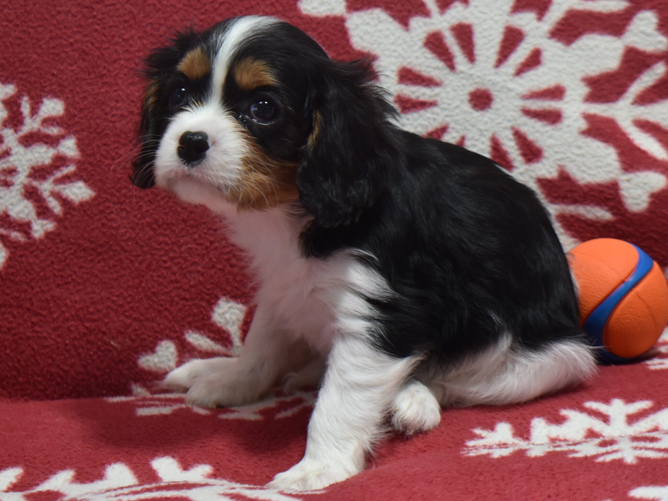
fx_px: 2019
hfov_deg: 18.8
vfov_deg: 14.1
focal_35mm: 105
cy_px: 214
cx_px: 352
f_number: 5.6
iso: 560
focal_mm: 55
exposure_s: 1/60
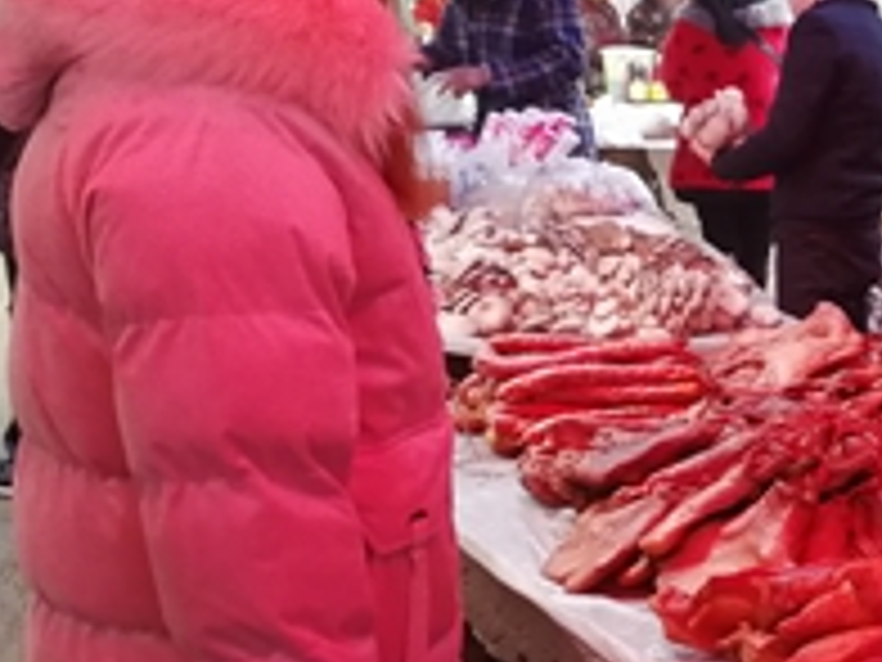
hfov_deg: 26.1
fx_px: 1758
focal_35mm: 69
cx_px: 963
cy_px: 241
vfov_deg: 21.3
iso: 320
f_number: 1.8
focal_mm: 3.88
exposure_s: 1/33.3
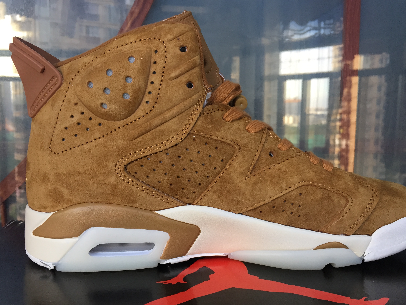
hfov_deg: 55.2
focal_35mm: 33
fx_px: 387
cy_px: 154
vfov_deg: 42.9
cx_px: 224
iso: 32
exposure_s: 1/30
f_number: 2.2
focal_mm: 4.15
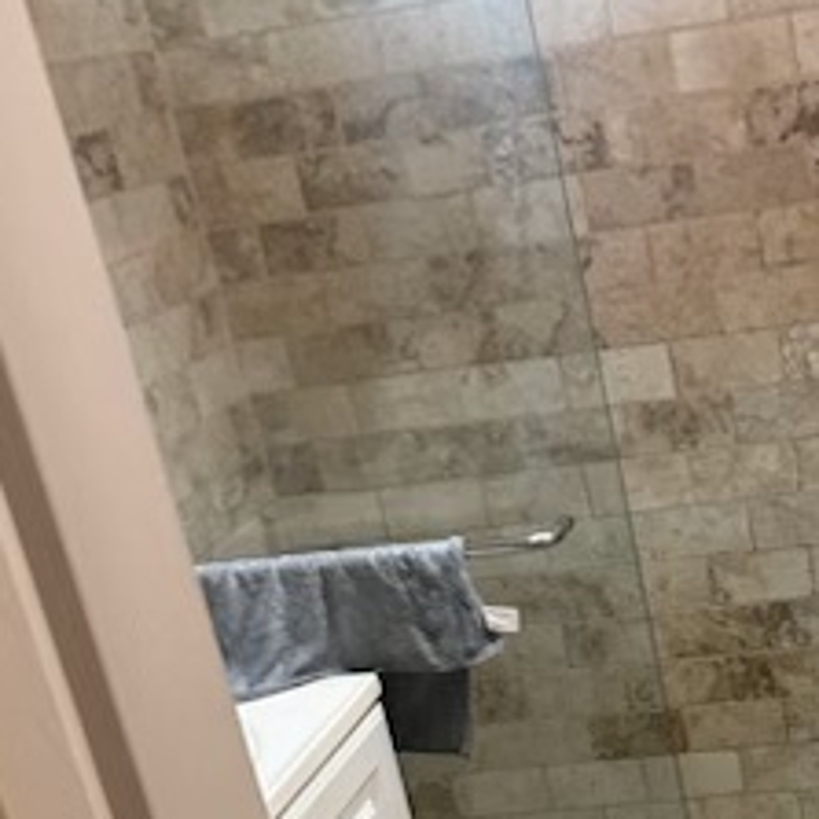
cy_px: 727
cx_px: 797
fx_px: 1767
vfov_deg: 25.3
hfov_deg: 25.0
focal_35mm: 66
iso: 125
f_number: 1.6
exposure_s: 1/60
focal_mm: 5.96
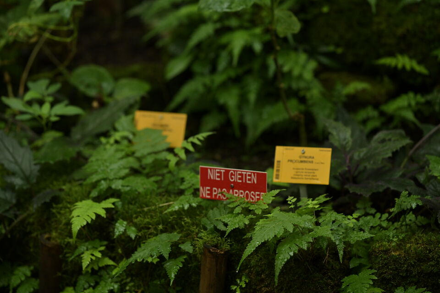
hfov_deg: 15.2
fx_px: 1650
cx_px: 220
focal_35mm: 135
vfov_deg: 10.2
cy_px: 146
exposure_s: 1/125
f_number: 2.8
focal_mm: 135
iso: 800
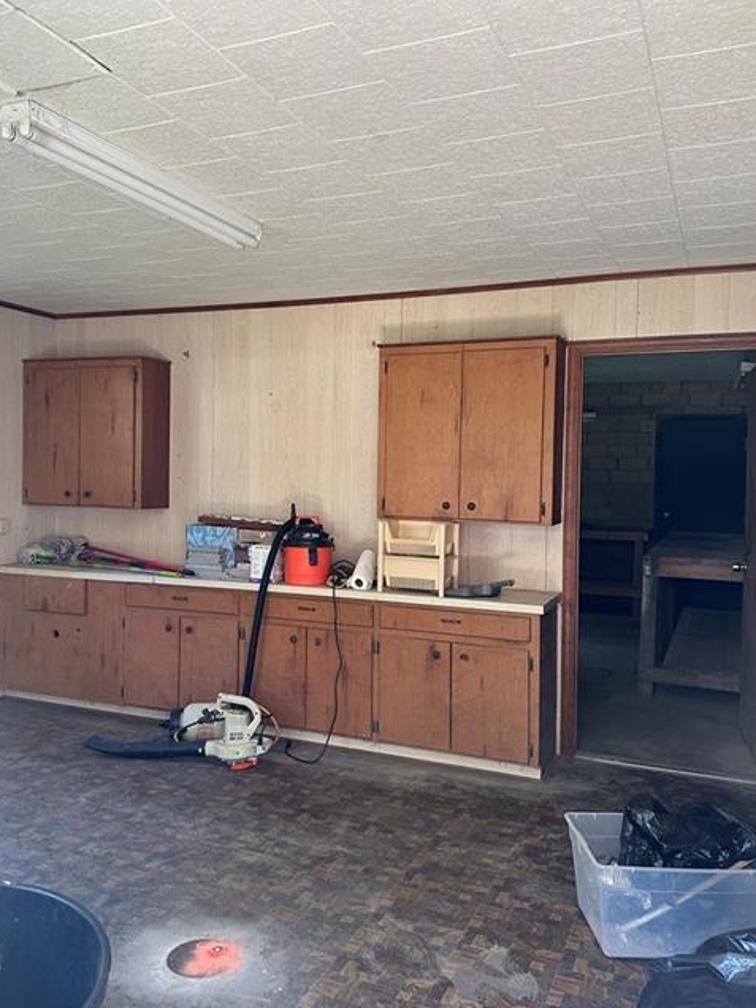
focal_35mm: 29
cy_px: 490
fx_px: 844
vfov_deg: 61.6
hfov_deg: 48.2
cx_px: 349
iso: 250
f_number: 1.78
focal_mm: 6.86
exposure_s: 1/75
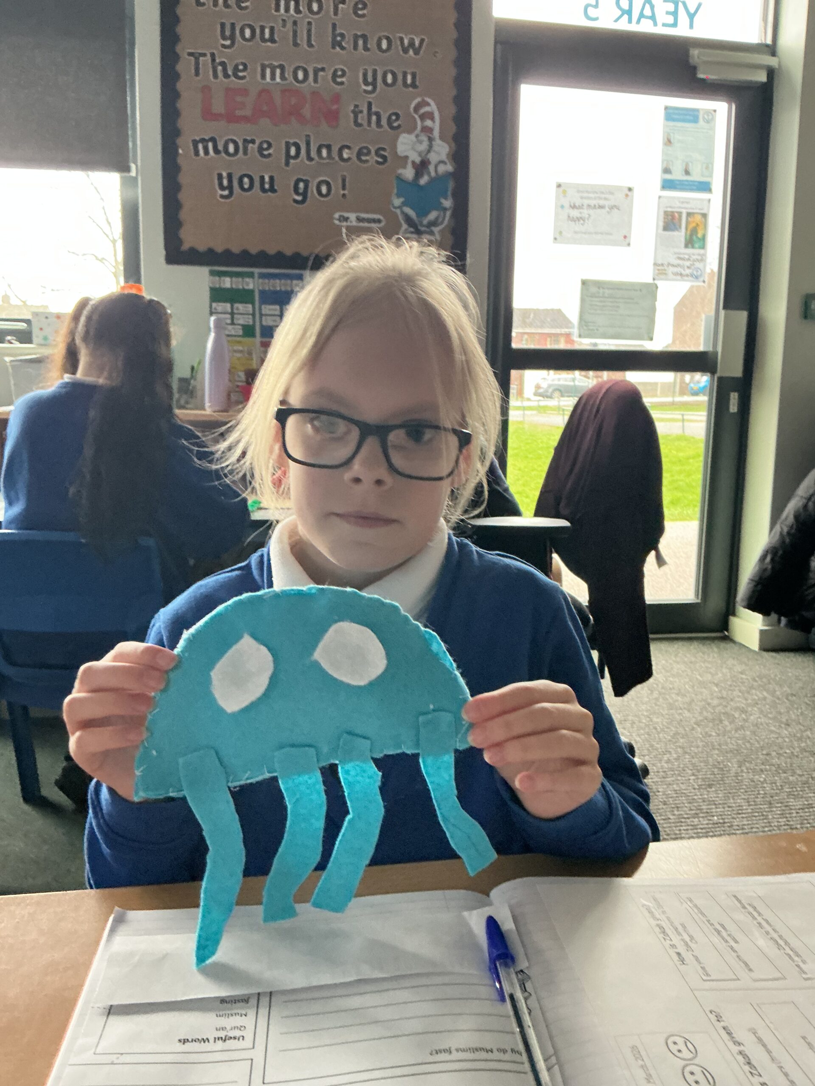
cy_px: 543
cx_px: 408
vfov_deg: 61.7
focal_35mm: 29
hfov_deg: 48.2
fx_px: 910
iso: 250
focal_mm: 3
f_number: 1.8
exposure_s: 1/40
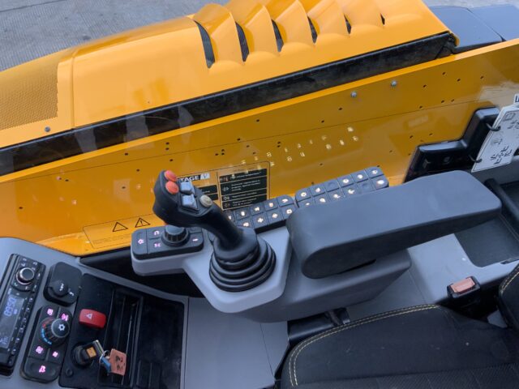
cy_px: 194
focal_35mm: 29
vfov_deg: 48.2
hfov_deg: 61.7
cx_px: 260
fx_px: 435
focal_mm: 3
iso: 64
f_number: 1.8
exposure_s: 1/69
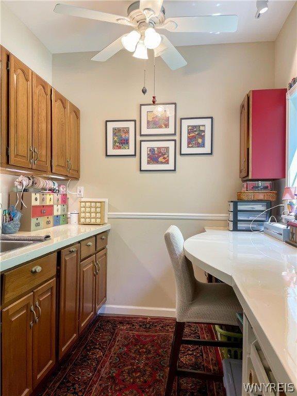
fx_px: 297
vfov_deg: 67.3
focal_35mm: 26
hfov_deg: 53.1
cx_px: 148
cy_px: 198
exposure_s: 1/60
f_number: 1.6
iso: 64
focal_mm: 4.2
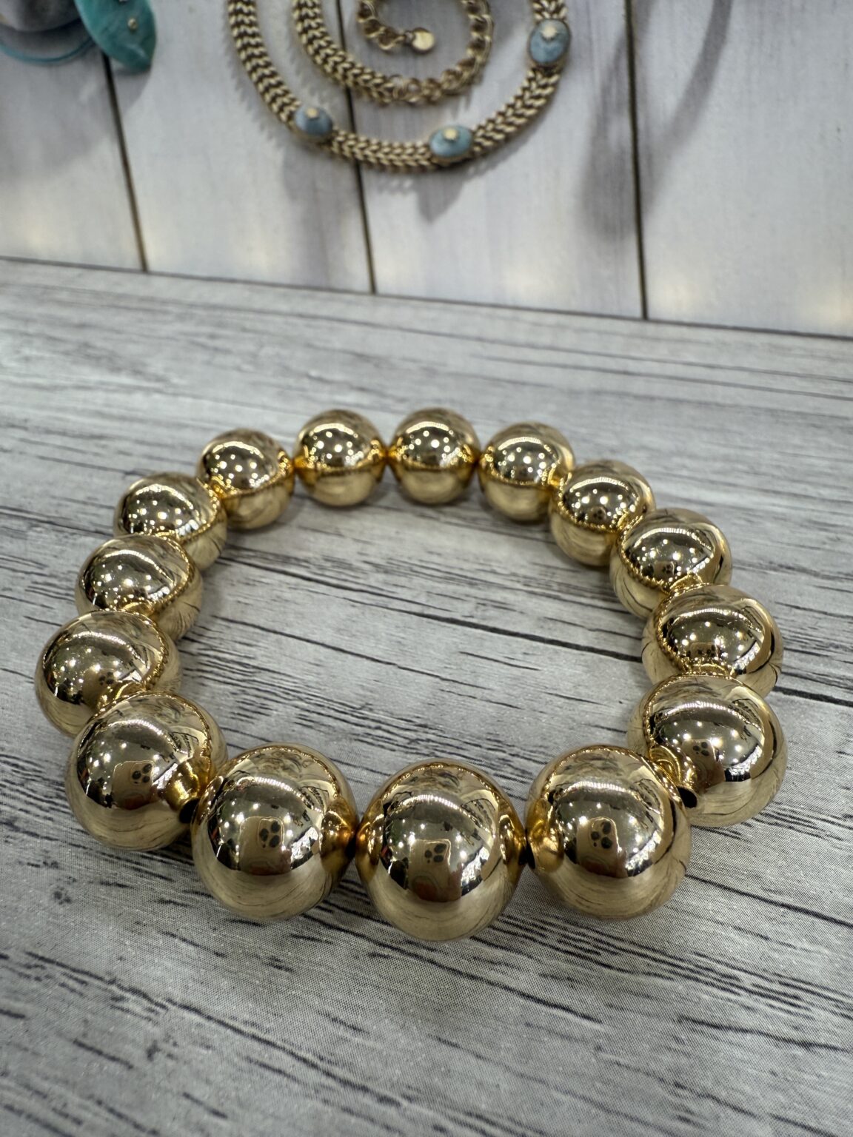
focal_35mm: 24
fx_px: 789
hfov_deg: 56.8
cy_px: 568
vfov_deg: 71.6
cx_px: 426
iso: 125
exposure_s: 1/100
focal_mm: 2.22
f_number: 2.2
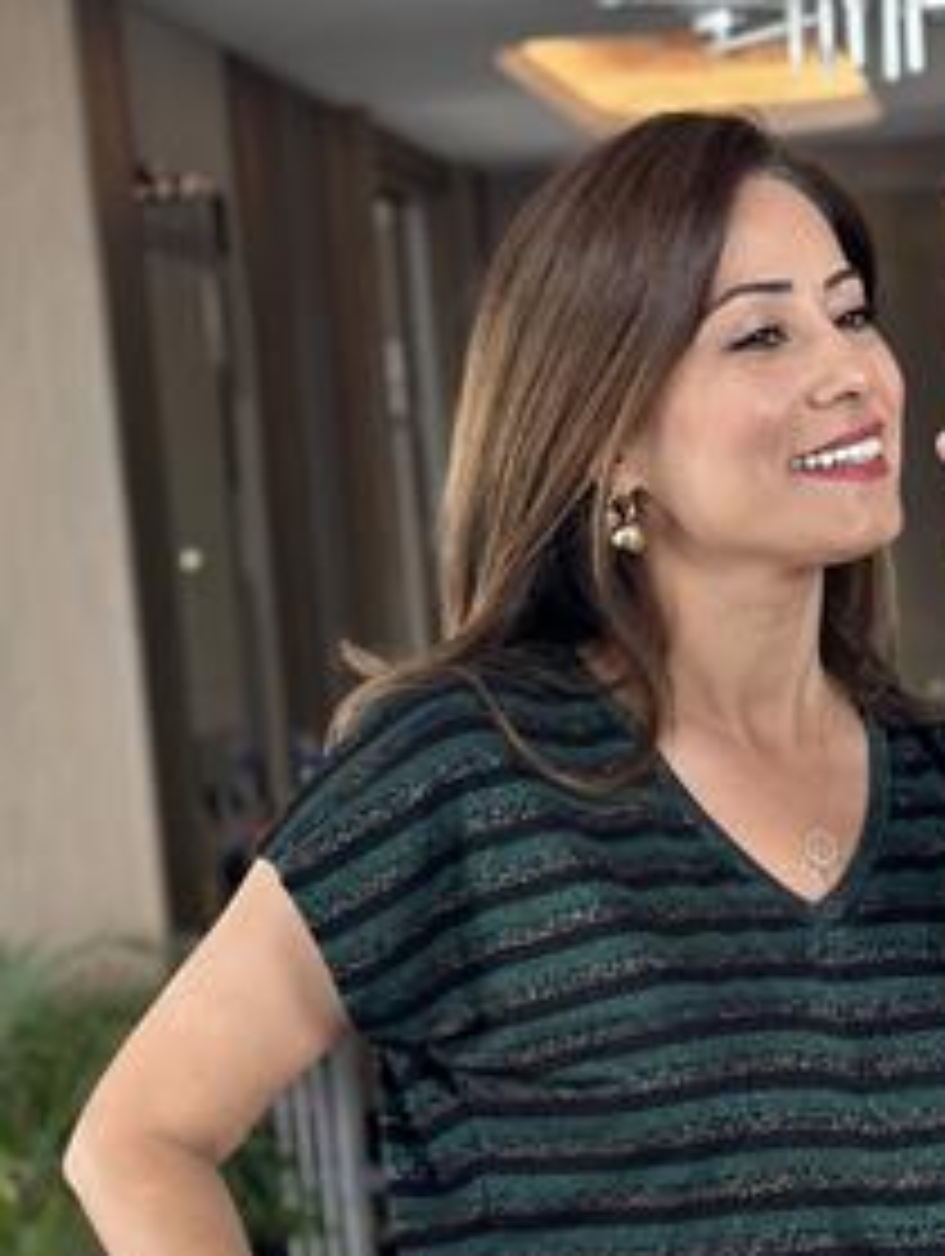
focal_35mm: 87
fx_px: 3160
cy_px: 1022
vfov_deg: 22.2
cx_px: 711
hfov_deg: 16.9
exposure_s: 1/60
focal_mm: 6.86
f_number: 1.78
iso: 200
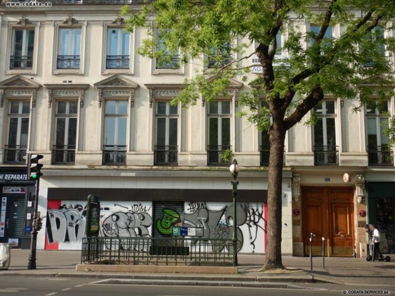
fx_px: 502
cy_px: 148
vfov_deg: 32.9
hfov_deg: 42.9
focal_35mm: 44
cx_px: 198
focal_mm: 7.8
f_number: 4.3
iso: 125
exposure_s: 1/400
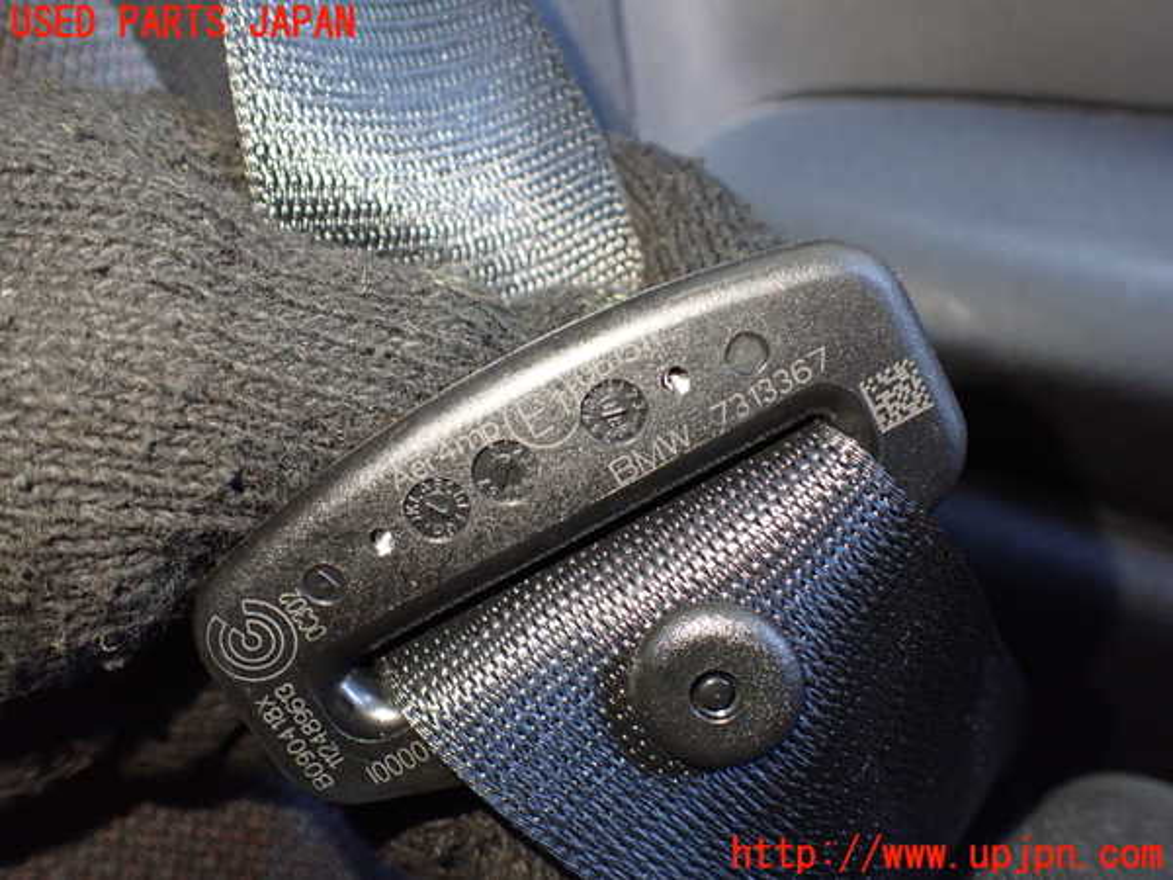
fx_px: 1017
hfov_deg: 60.0
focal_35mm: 30
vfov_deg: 46.8
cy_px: 440
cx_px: 586
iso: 800
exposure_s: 1/50
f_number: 2.3
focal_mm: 5.4
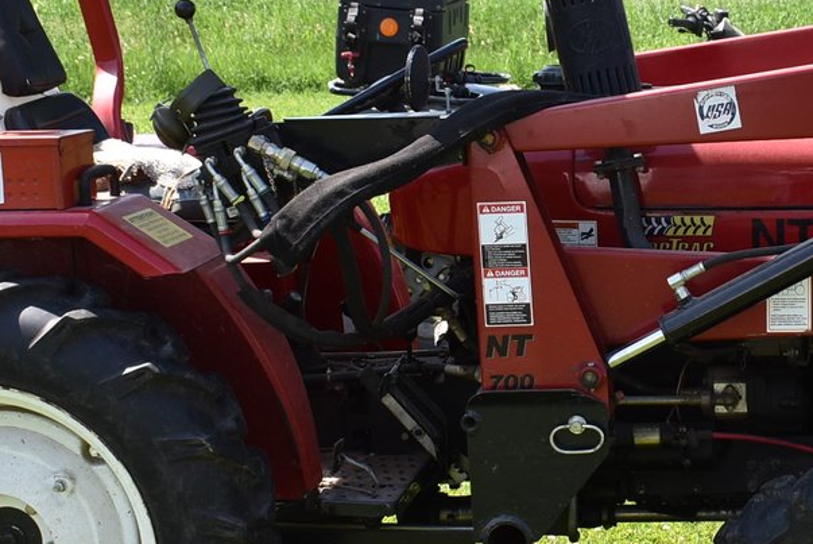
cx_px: 724
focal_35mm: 93
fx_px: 2102
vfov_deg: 14.7
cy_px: 281
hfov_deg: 21.4
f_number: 7.1
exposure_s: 1/250
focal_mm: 22
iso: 200
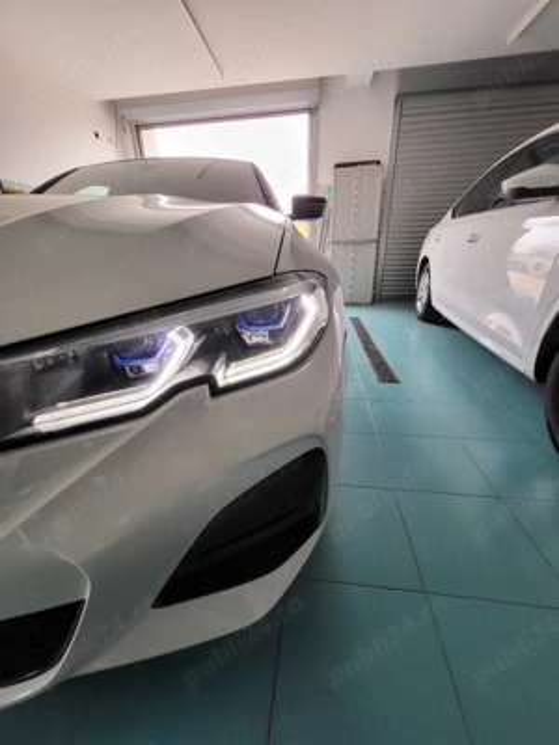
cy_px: 372
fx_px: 280
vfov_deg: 106.2
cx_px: 280
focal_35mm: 13
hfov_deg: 89.9
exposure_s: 1/50
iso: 125
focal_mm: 1.74
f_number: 2.2
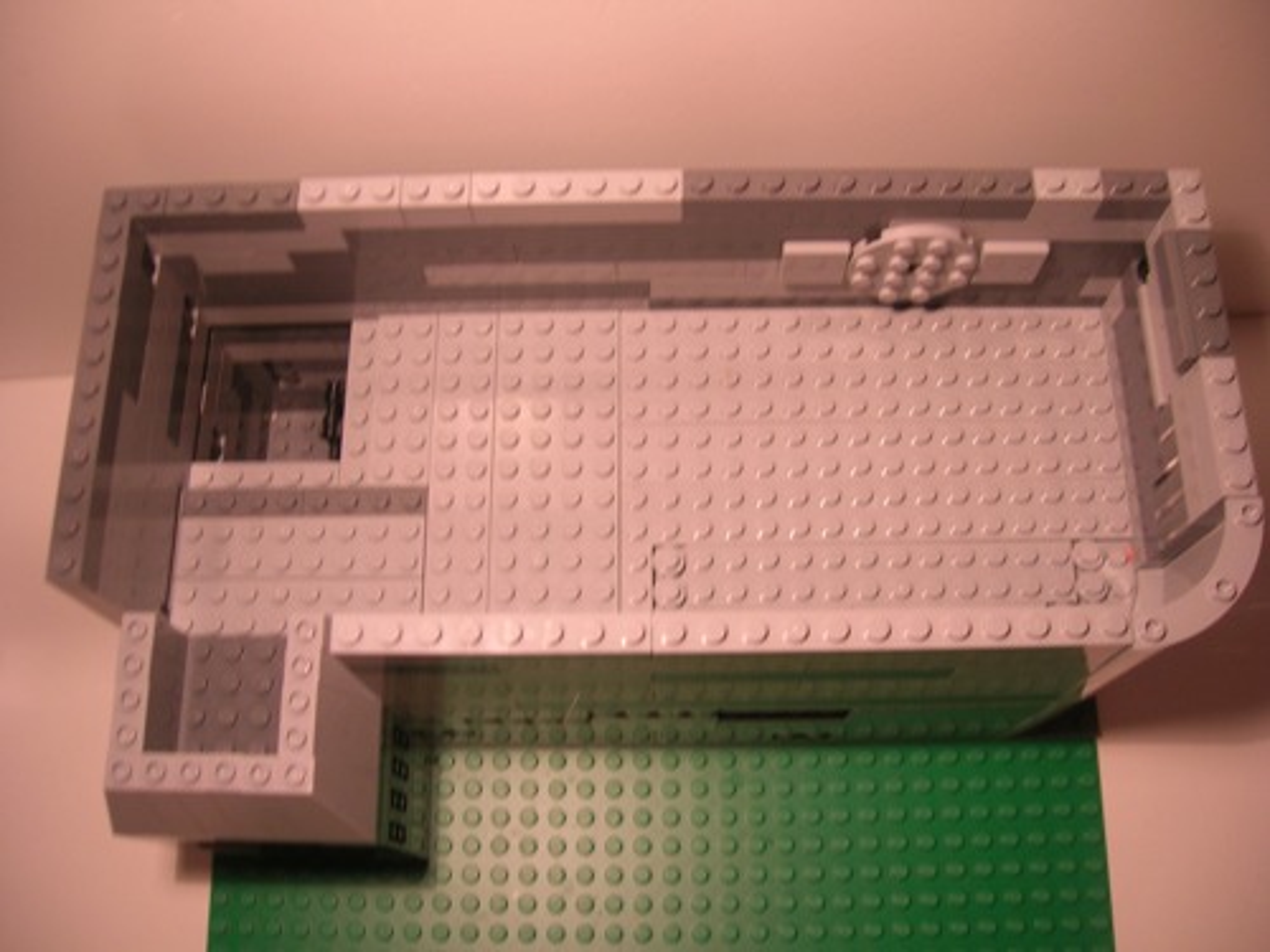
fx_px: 1247
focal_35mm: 34
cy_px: 476
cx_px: 635
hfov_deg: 54.0
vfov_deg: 41.8
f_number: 2.9
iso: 50
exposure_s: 1/22.5
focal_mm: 5.7
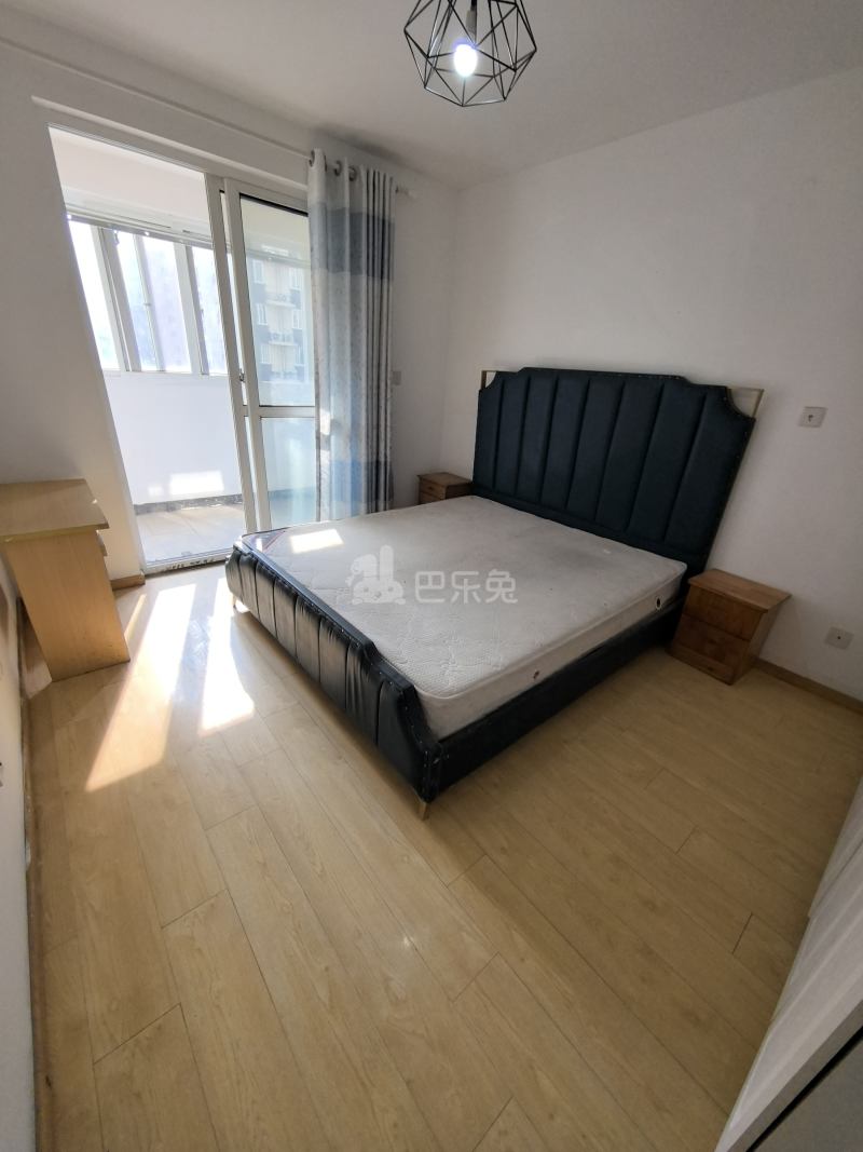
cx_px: 432
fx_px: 432
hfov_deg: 89.9
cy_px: 576
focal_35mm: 13
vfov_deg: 106.2
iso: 64
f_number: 2.2
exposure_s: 1/100
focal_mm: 1.95
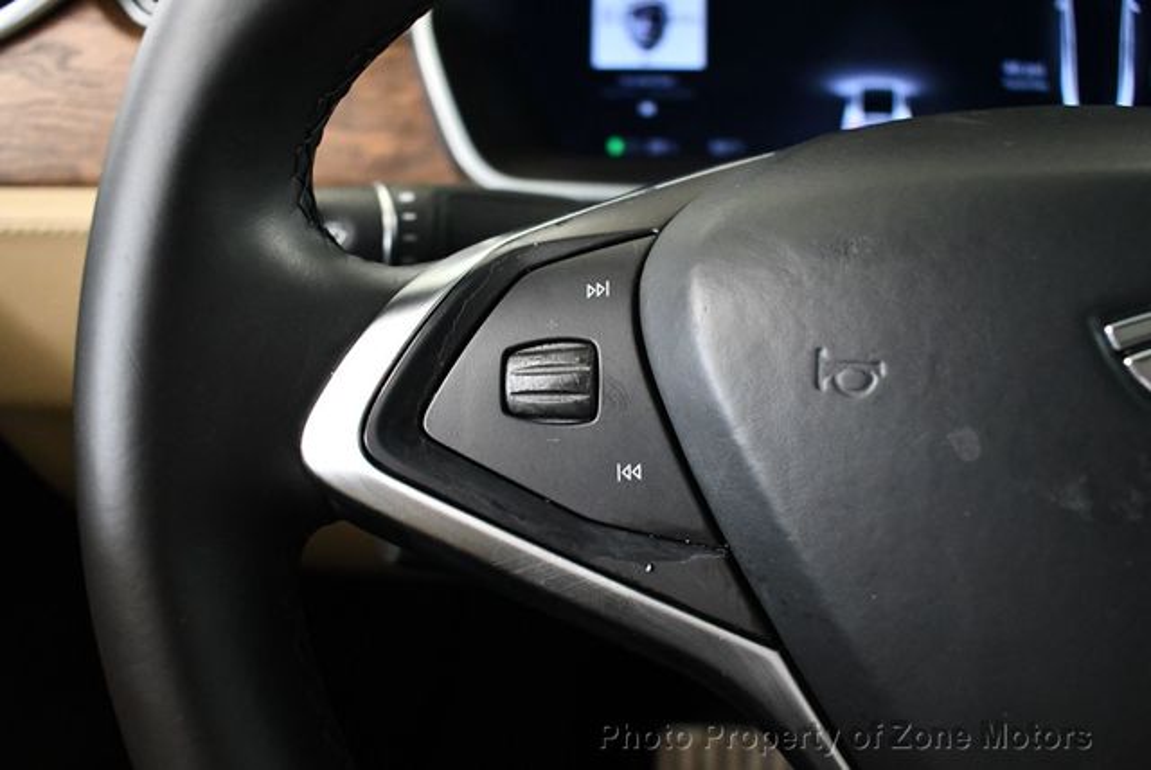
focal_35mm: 36
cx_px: 576
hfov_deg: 53.1
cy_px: 385
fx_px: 1152
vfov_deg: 36.9
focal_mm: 18
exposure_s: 1/100
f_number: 3.5
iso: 3200
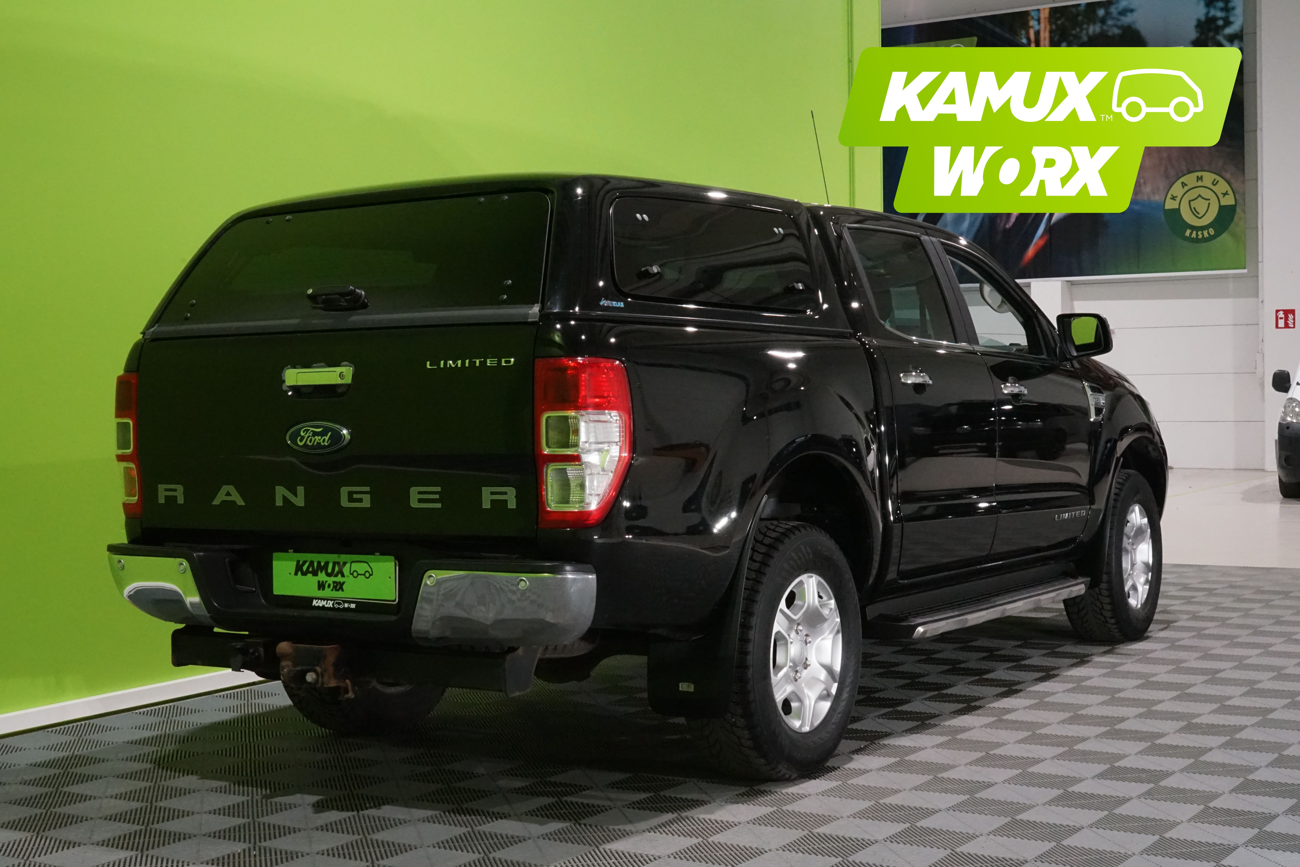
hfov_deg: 40.3
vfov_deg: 27.5
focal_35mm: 49
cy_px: 434
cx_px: 650
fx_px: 1769
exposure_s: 1/20
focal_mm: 49
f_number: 25
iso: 6400
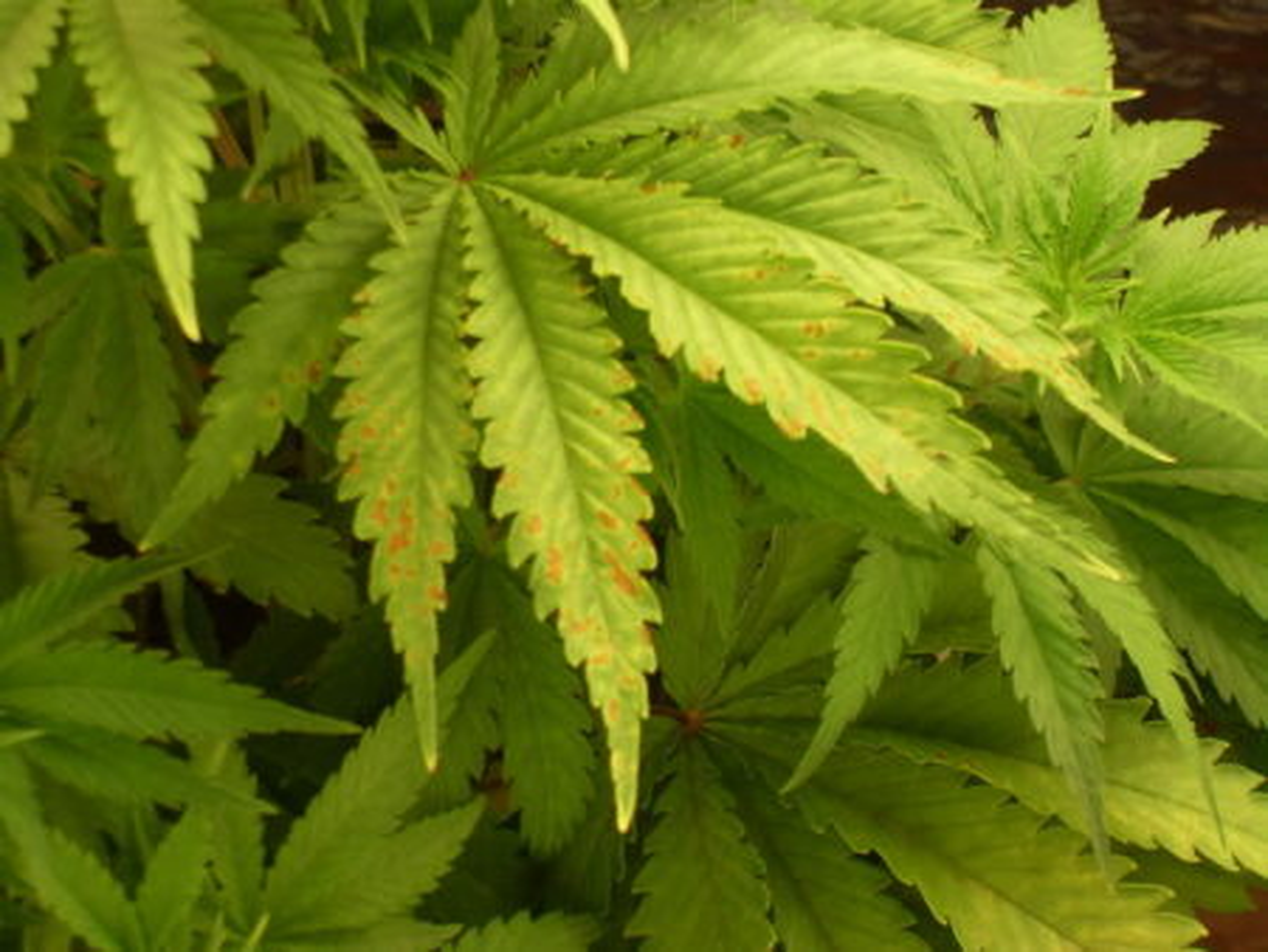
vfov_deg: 14.0
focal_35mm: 106
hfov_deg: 18.5
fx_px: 3885
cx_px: 634
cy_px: 476
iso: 80
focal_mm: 18.1
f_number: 5.2
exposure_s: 1/45
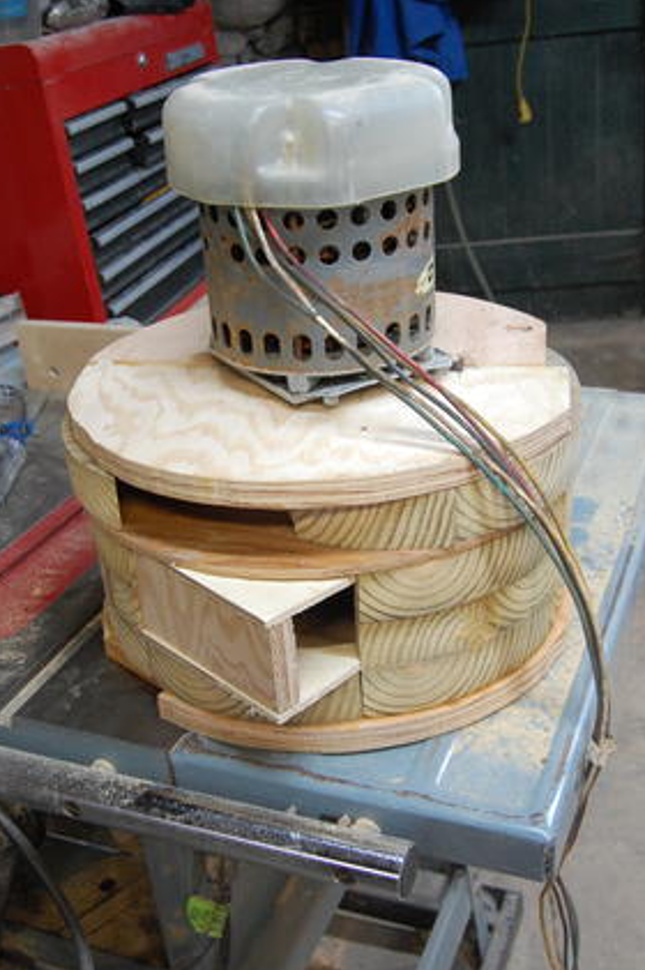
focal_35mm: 41
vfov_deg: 47.4
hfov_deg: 32.6
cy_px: 495
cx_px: 321
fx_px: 1104
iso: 1600
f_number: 8
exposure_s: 1/25
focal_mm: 24
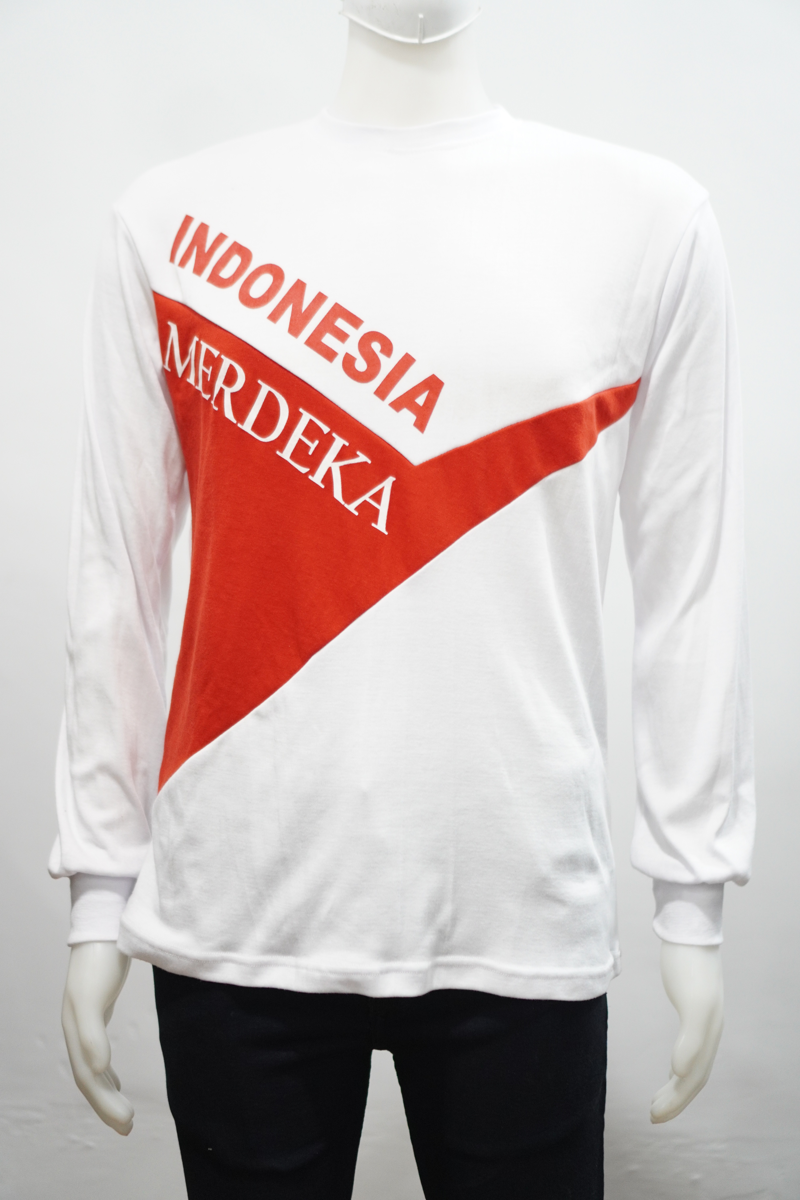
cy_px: 600
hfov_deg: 25.8
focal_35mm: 52
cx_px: 400
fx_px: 1750
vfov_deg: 37.9
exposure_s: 1/125
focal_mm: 35
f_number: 1.8
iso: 800
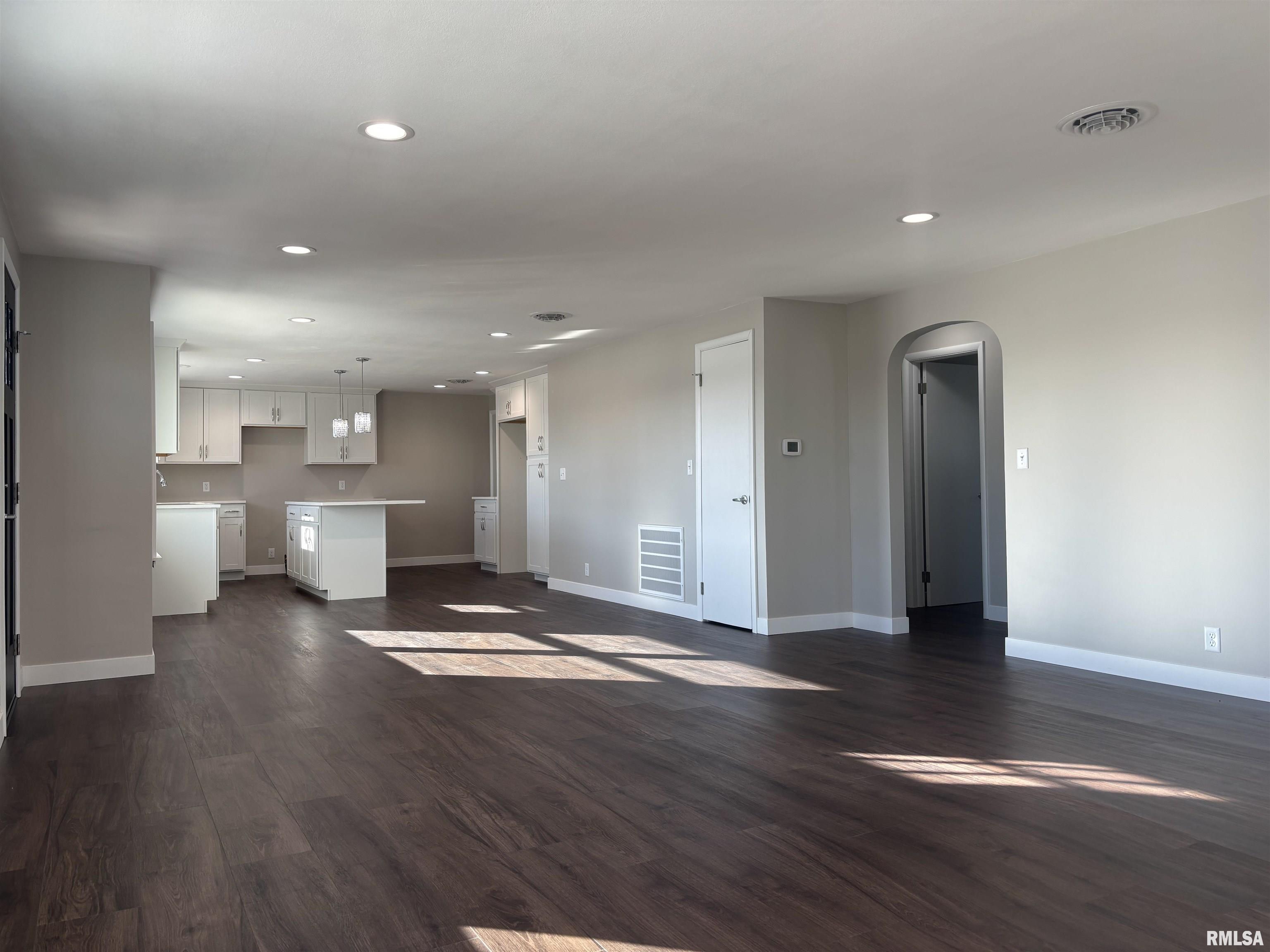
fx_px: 954
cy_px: 476
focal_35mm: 26
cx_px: 635
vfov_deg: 53.1
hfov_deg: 67.3
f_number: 1.6
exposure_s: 1/120
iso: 40
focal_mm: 5.96
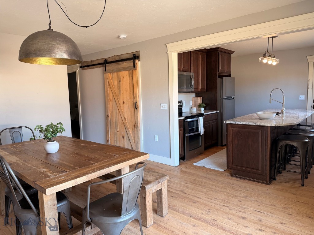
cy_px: 118
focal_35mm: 24
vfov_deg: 56.8
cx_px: 157
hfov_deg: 71.6
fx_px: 218
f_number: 1.78
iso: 125
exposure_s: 1/60
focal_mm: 6.76
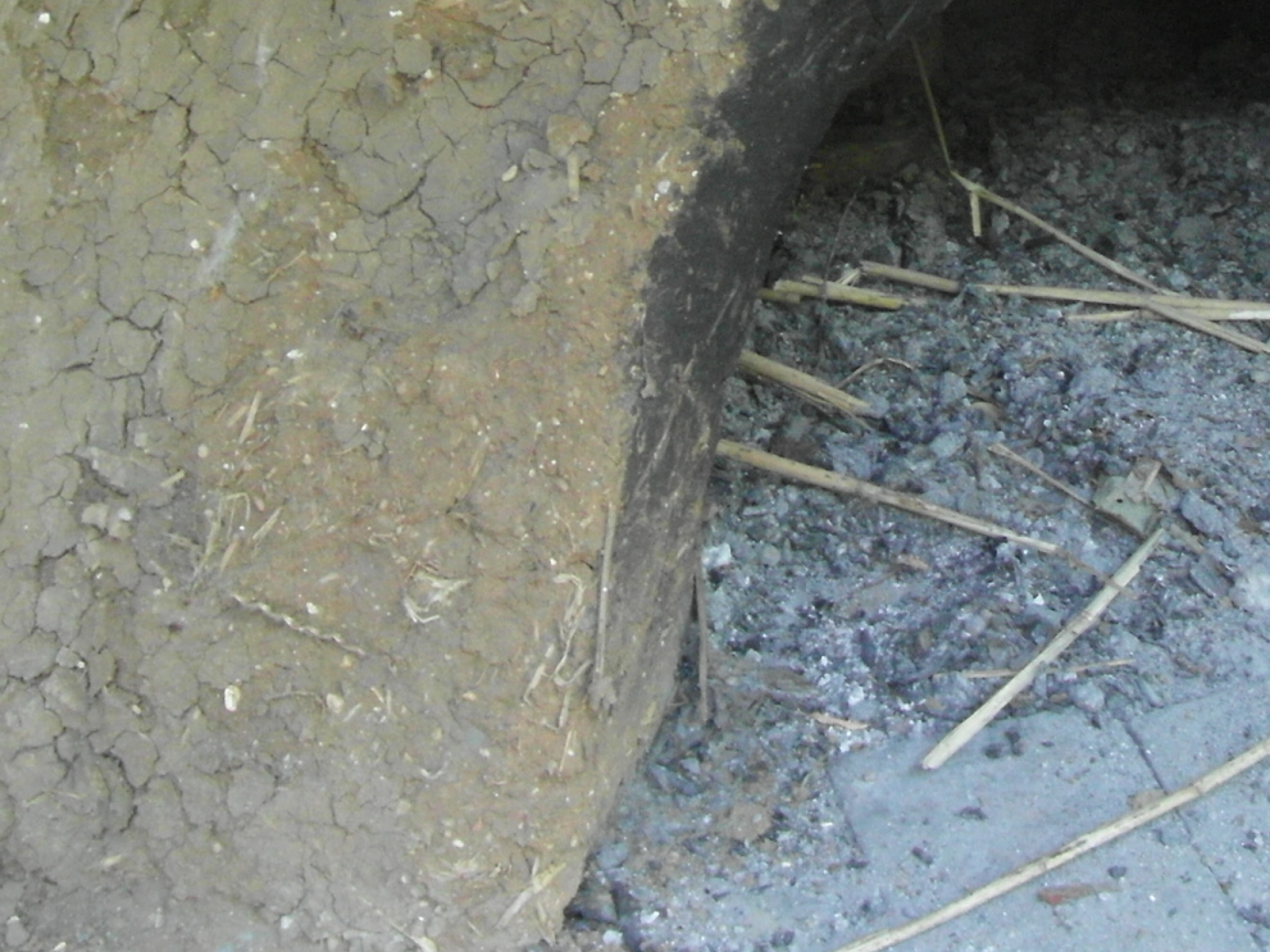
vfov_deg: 21.0
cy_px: 55
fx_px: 2494
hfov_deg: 27.9
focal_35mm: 68
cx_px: 1025
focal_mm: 4.3
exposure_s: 1/30
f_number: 3.4
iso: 320
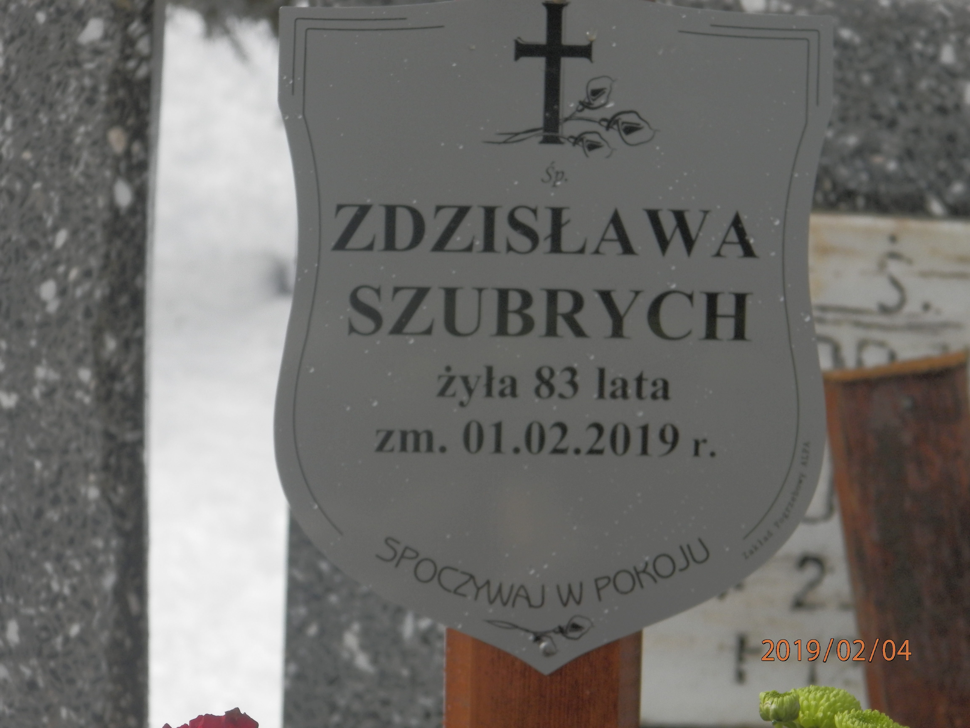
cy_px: 364
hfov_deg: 8.8
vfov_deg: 6.6
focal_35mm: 224
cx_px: 485
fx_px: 6277
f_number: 5.4
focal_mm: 40
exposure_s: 1/200
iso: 125
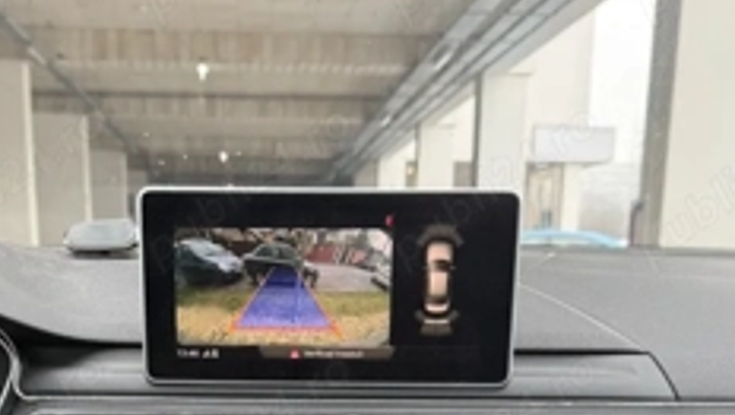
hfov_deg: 45.3
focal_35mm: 45
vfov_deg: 24.6
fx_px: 878
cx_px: 310
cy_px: 472
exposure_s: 1/74
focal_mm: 6.76
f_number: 1.78
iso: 200
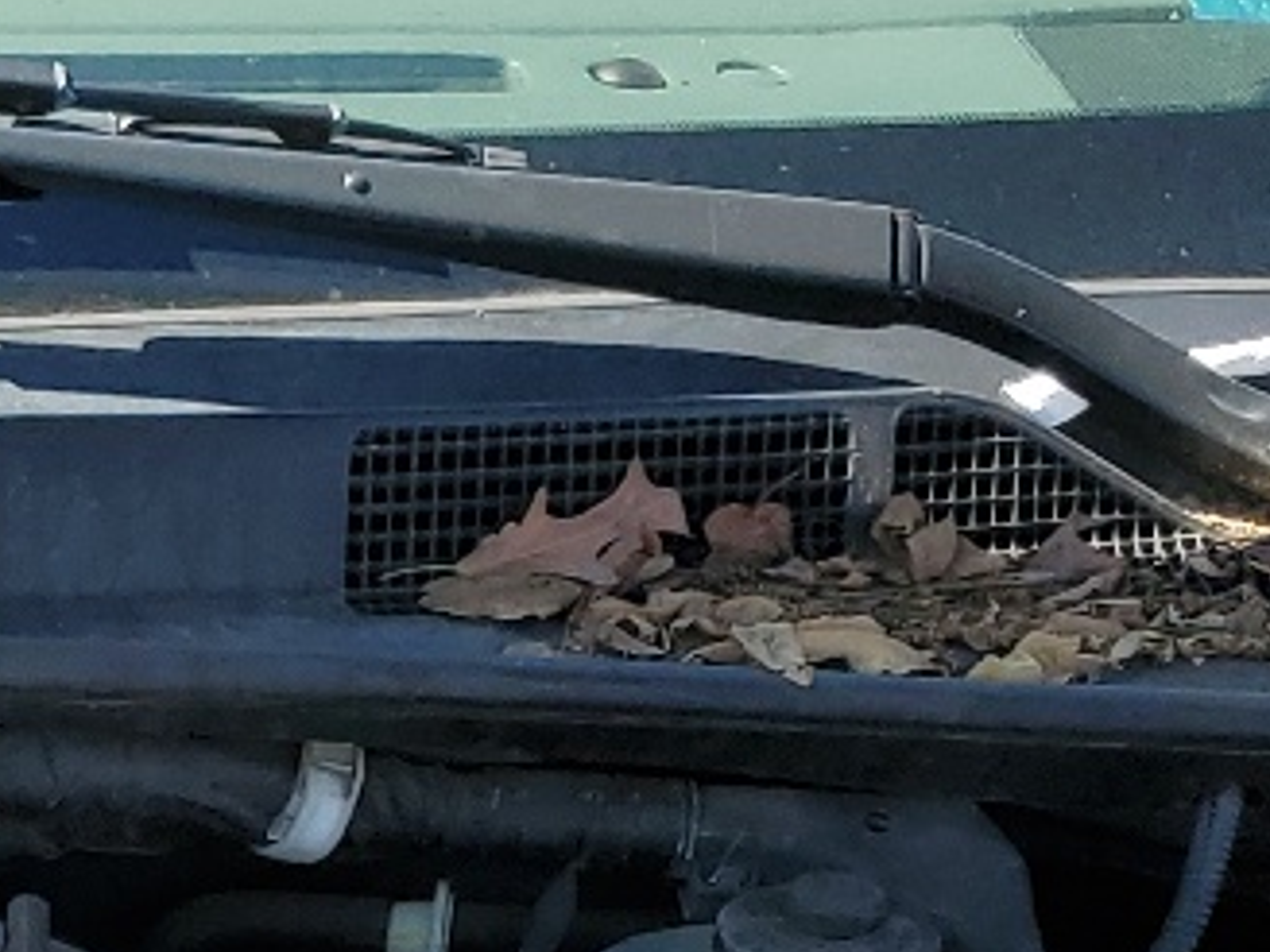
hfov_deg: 14.3
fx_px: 4659
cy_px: 2237
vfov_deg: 10.2
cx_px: -736
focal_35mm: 127
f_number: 1.5
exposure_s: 1/909
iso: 50
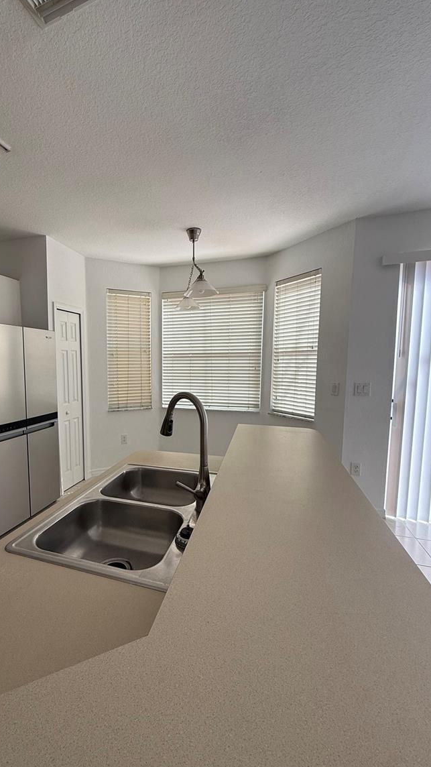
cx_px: 152
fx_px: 325
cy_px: 396
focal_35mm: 16
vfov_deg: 99.3
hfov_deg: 65.7
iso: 50
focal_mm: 2.22
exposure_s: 1/260
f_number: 2.2
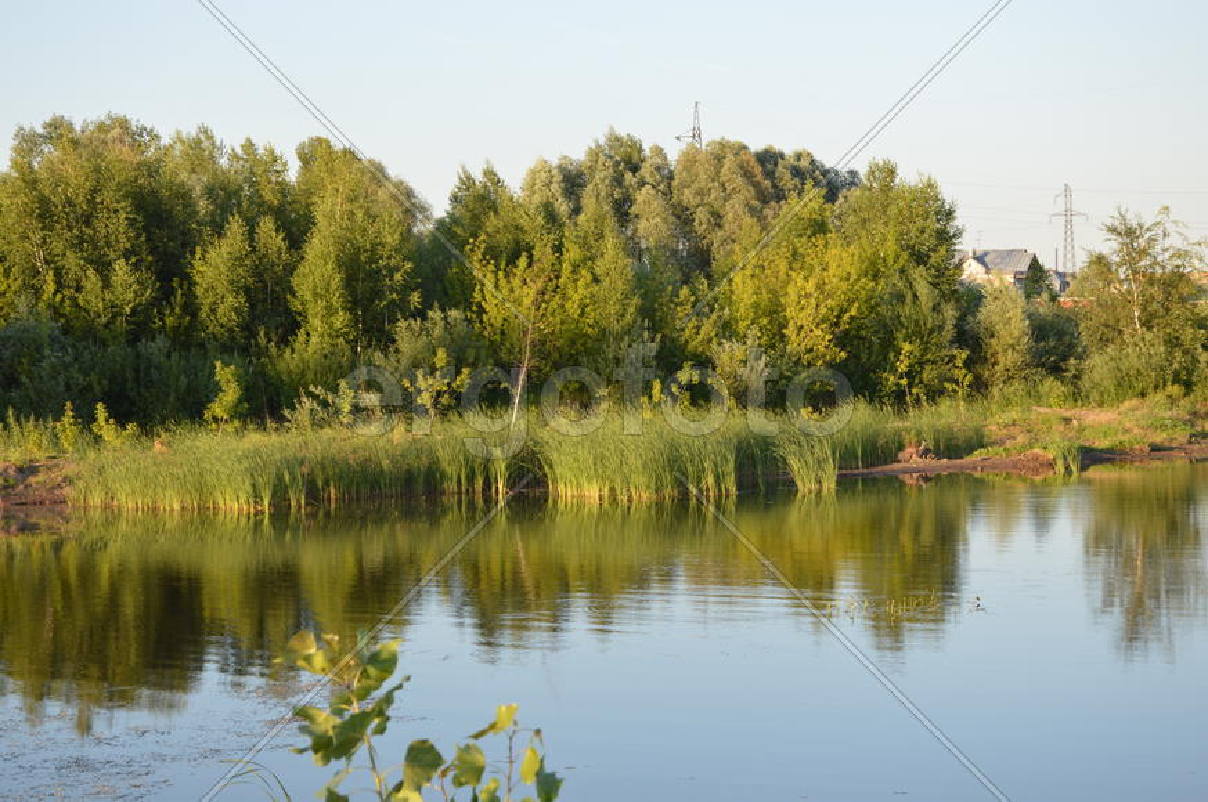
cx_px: 604
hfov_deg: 24.6
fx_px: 2765
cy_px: 401
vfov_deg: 16.5
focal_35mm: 82
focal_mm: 55
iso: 125
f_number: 5.6
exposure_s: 1/125
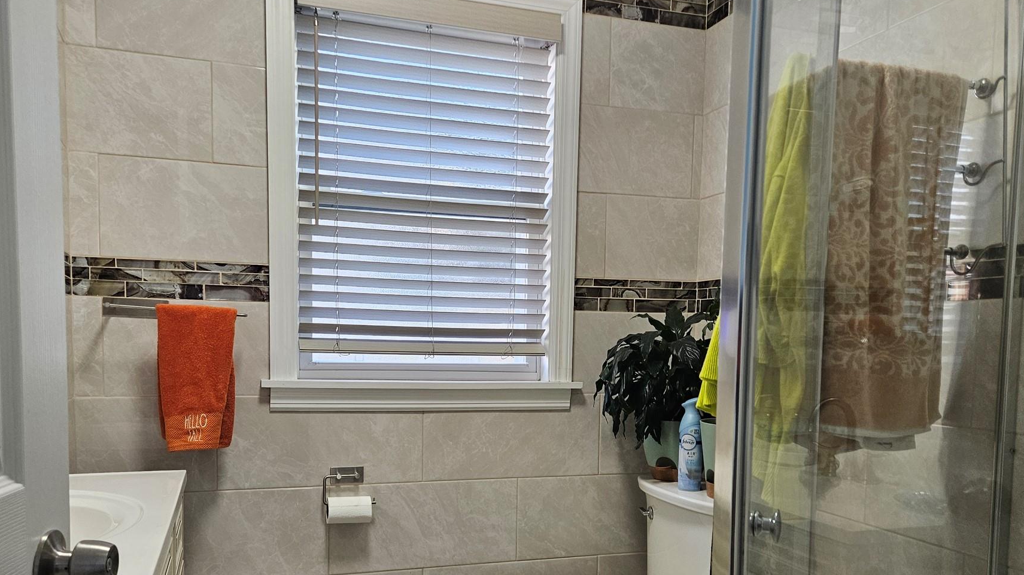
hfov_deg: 64.3
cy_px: 403
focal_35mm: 30
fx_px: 814
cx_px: 496
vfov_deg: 38.3
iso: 200
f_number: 1.8
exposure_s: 1/120
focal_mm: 5.4
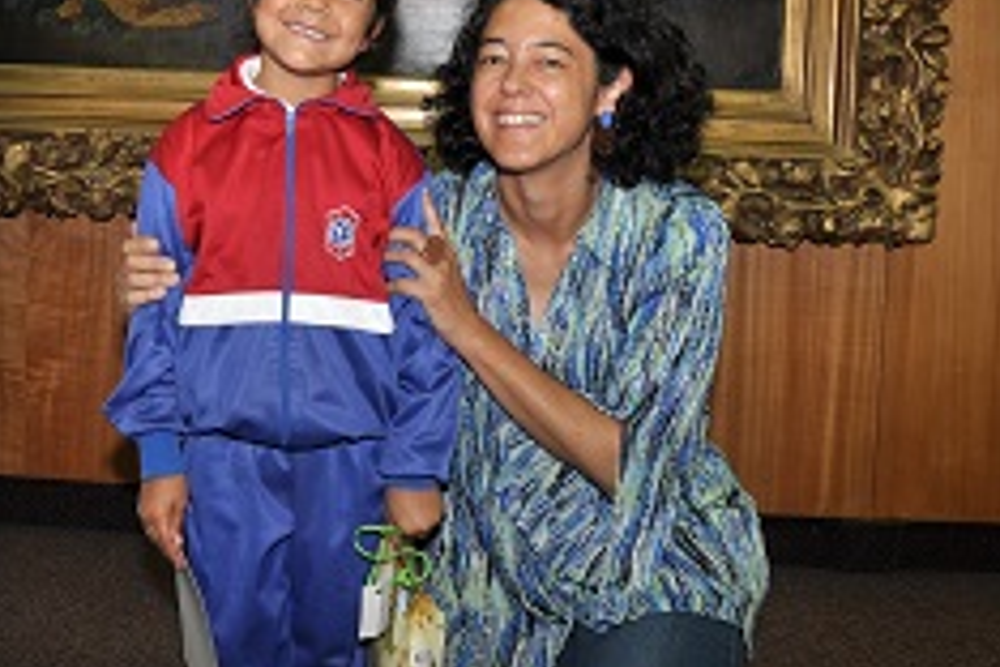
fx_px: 1361
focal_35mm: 49
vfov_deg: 27.2
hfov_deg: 39.5
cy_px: 188
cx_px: 280
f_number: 5
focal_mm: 18
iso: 200
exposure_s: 1/50
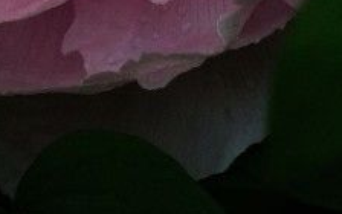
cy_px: -328
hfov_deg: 1.7
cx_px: 157
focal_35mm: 1272
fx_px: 11856
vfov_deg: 1.0
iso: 100
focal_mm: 200
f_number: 5.6
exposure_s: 1/400
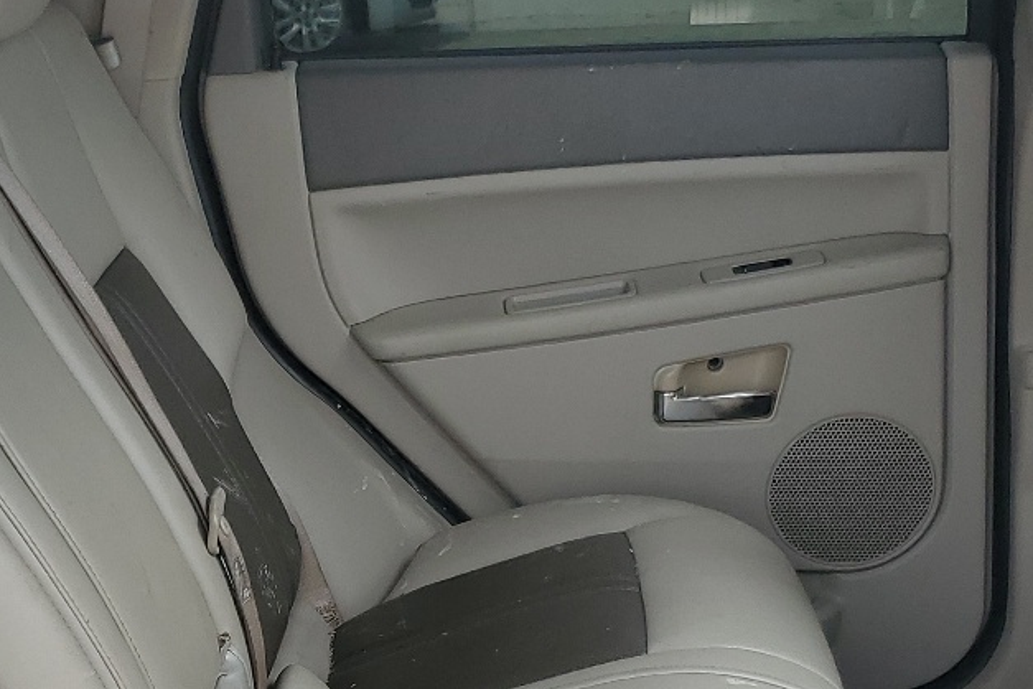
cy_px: 715
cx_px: 198
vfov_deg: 19.1
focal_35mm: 69
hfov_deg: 28.6
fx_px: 1980
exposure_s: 1/400
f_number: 1.5
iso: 50
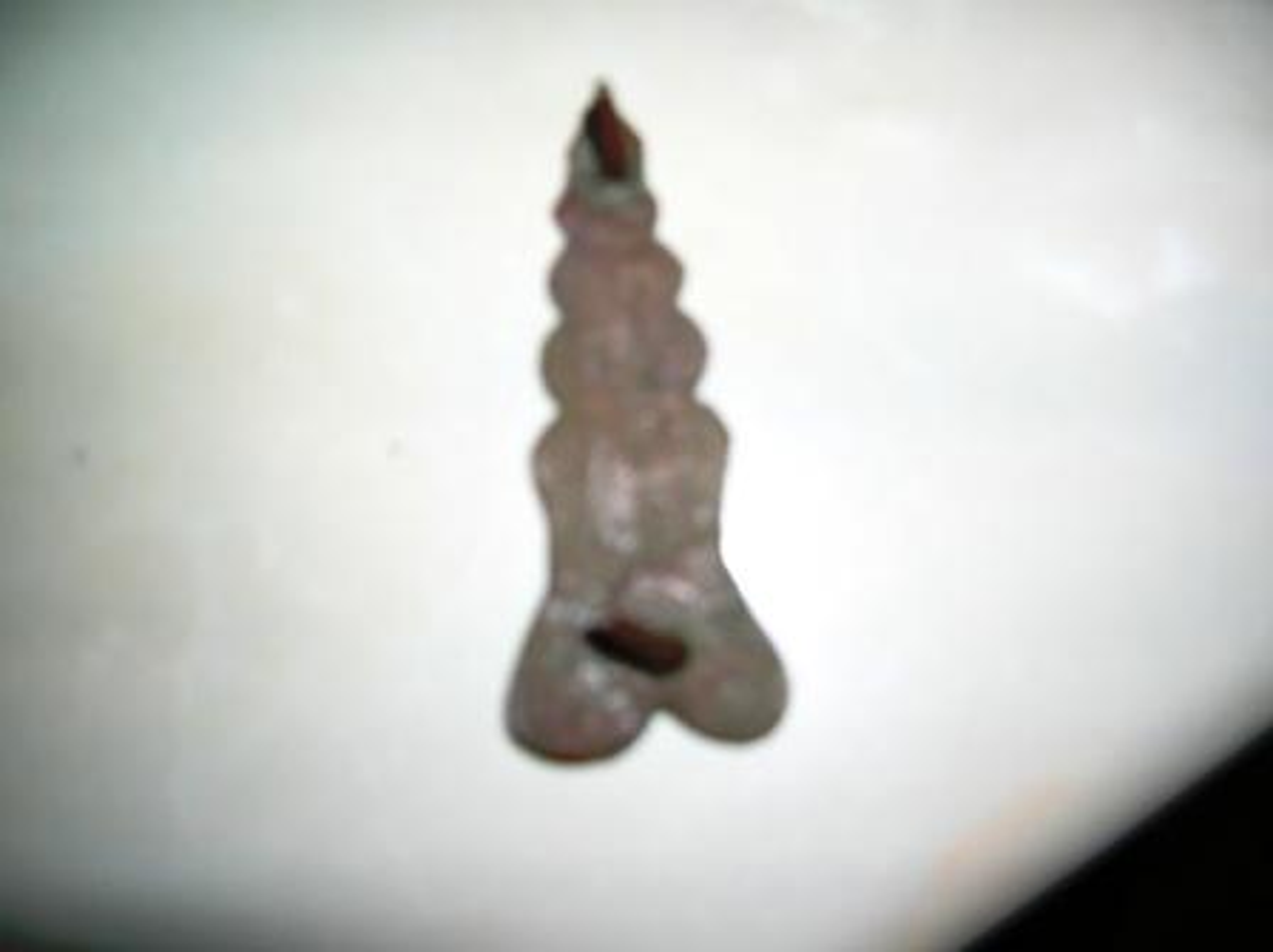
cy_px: 476
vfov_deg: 41.7
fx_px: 1249
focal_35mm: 34
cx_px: 636
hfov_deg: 54.0
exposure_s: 1/60.1
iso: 50
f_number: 2.9
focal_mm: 5.7
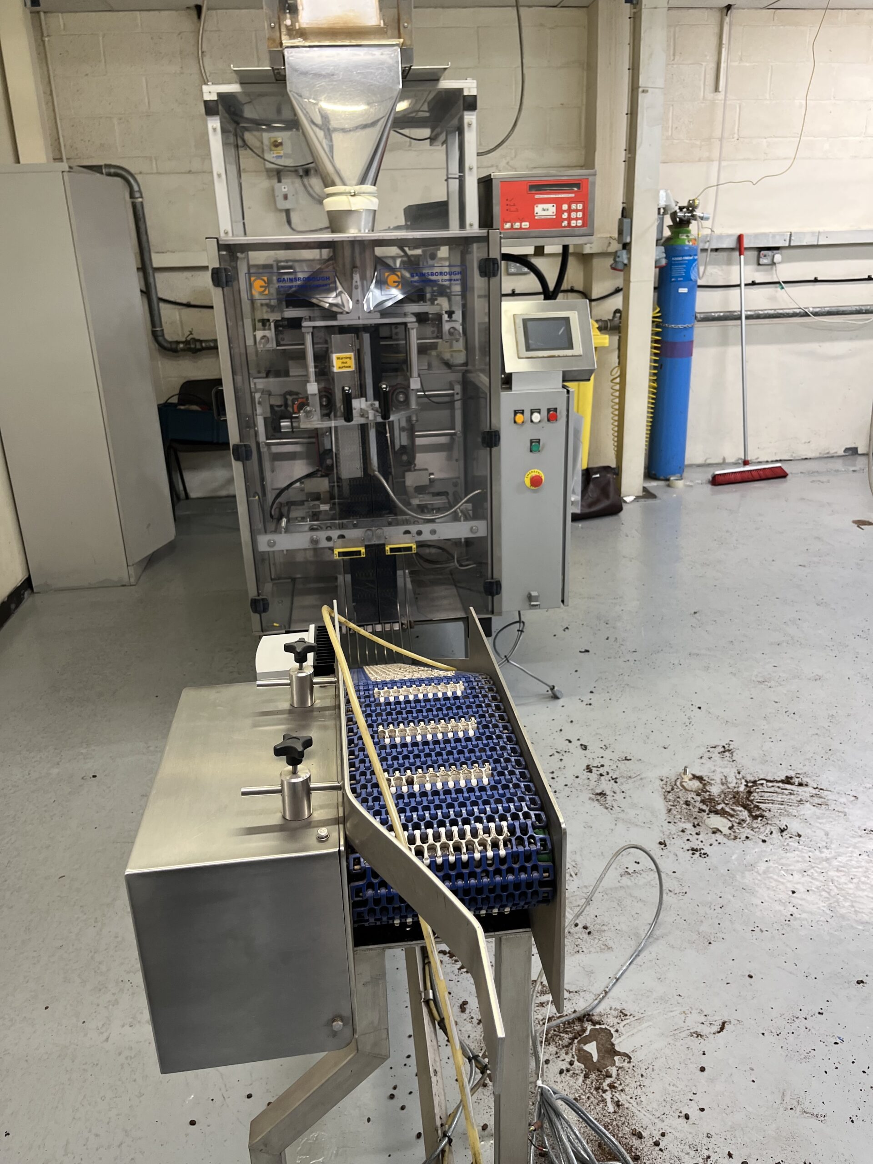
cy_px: 582
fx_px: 874
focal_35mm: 26
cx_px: 436
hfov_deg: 53.1
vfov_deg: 67.3
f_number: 1.6
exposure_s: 1/100
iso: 125
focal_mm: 5.1
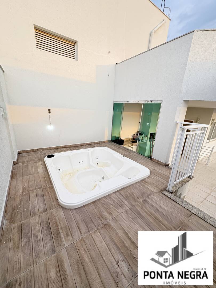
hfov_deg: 85.7
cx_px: 108
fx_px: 116
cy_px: 144
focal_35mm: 14
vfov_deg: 102.1
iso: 64
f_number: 2.2
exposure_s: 1/138
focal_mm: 2.22
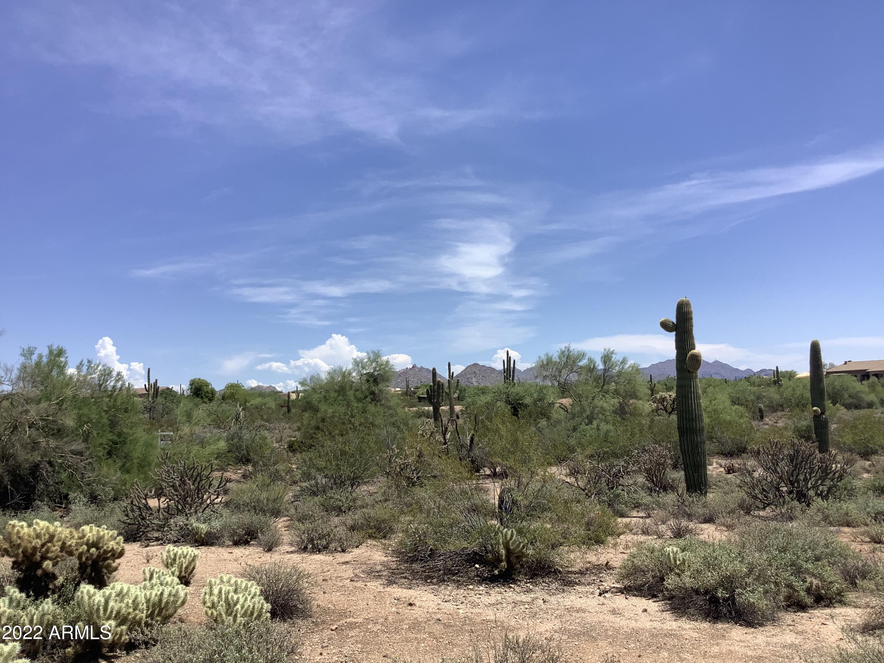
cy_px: 332
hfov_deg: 58.4
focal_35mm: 31
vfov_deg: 45.4
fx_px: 792
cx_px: 442
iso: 25
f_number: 2.4
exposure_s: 1/1894
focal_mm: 3.3
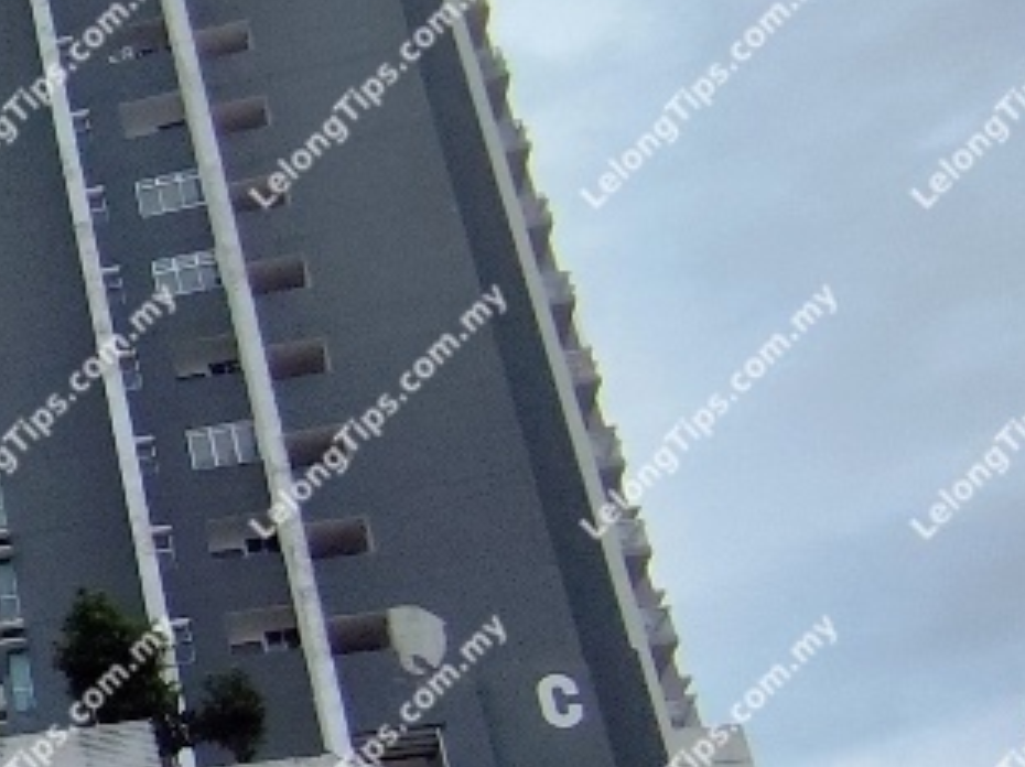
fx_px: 1834
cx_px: -780
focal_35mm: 62
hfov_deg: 21.5
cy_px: 410
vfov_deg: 23.6
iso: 50
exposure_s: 1/3300
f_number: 2.2
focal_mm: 1.65
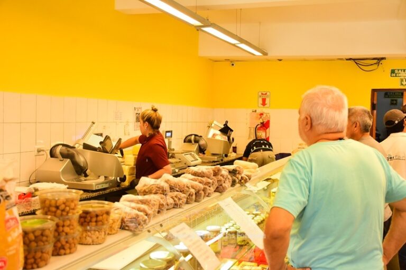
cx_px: 203
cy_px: 135
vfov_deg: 28.1
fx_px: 541
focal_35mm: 48
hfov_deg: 41.1
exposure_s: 1/160
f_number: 5.6
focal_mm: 32
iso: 2000
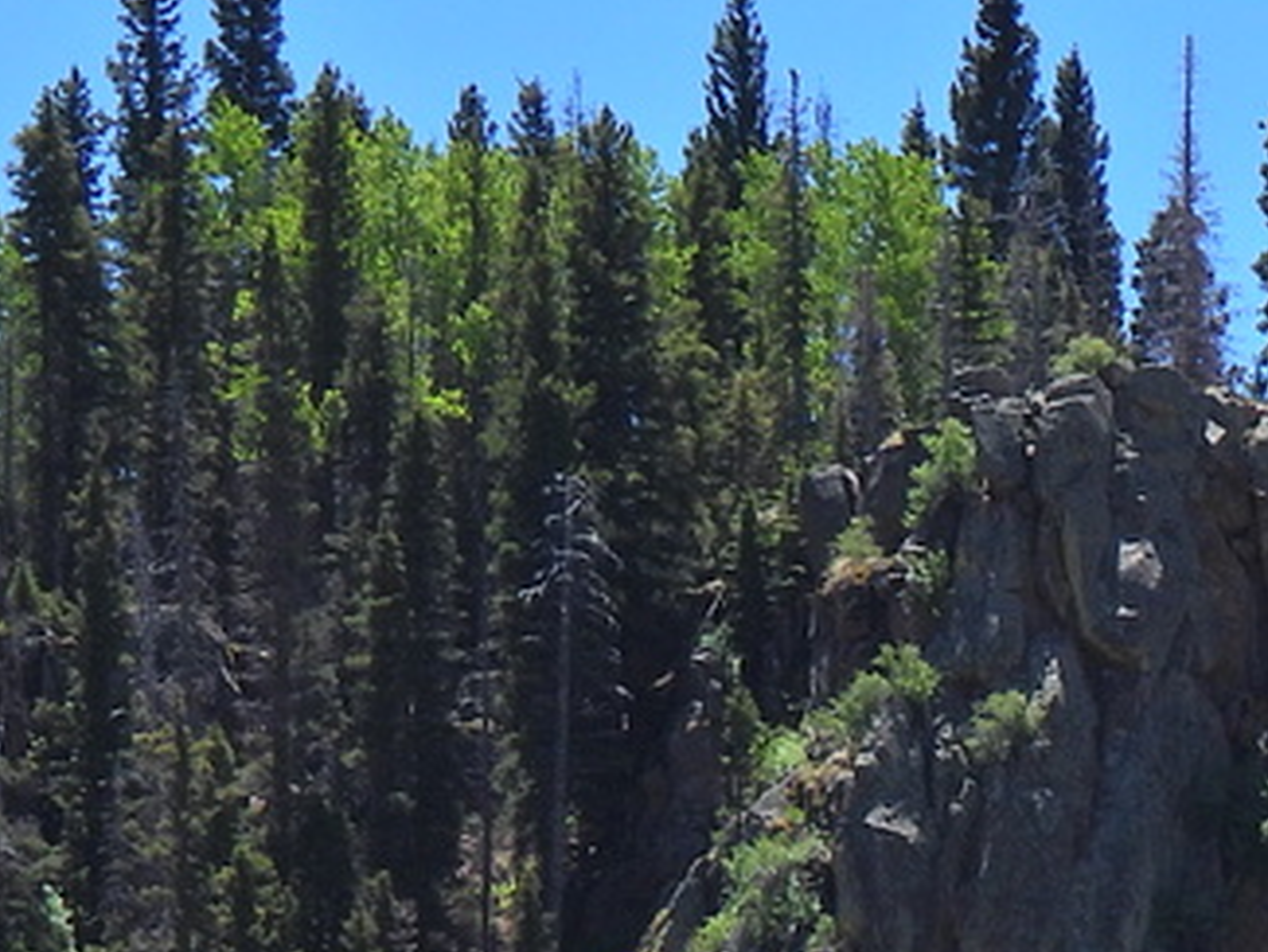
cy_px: 1533
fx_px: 28839
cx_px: 2025
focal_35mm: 787
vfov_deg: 1.9
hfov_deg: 2.5
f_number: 4.5
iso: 100
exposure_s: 1/800
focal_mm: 35.7
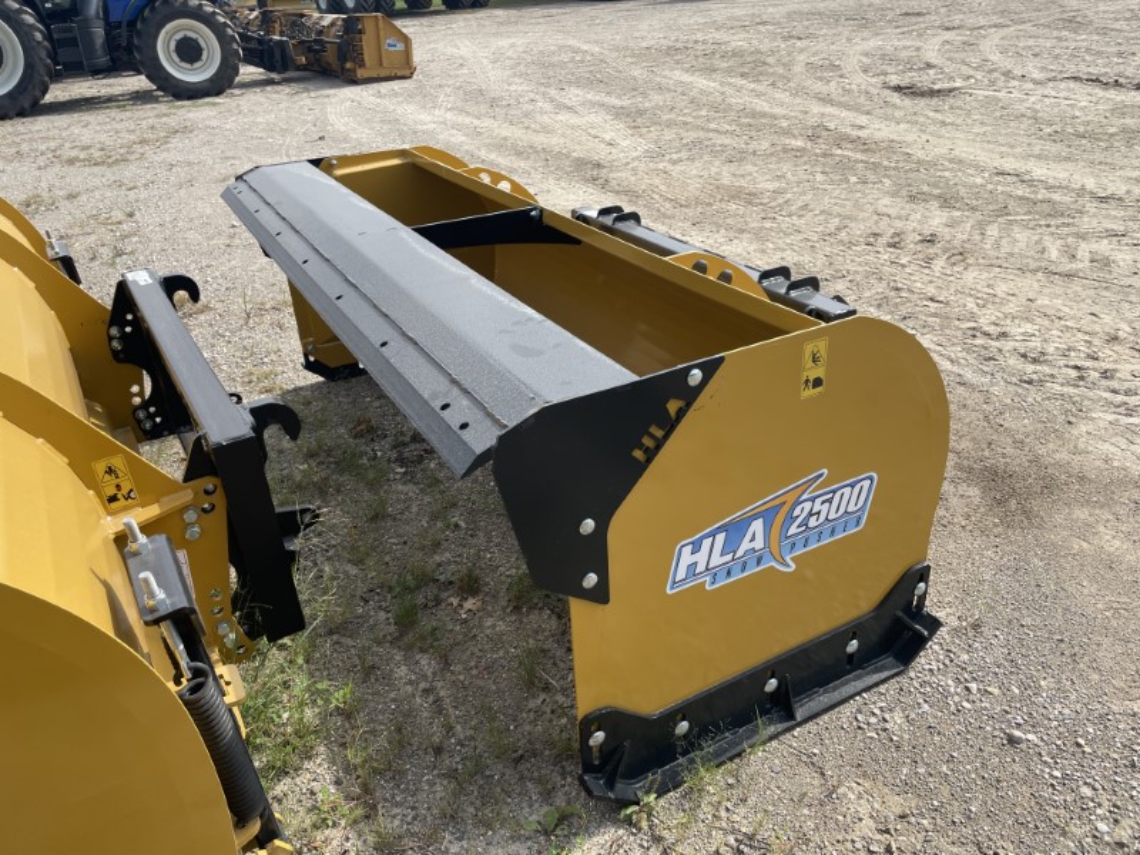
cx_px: 570
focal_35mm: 26
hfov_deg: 67.3
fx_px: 856
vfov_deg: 53.1
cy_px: 428
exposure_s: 1/2092
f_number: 1.6
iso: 32
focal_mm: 4.2
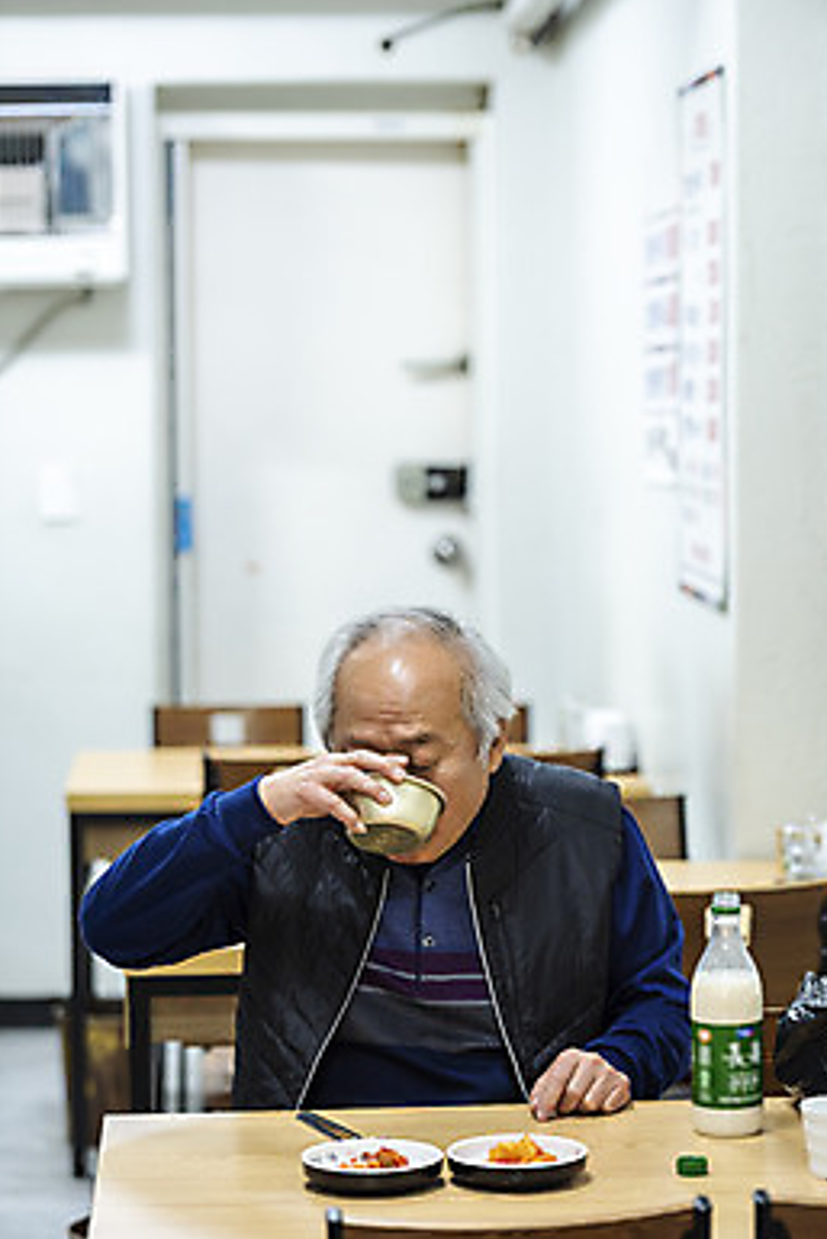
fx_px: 3649
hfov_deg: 12.9
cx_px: 423
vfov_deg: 19.3
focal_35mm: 106
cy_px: 611
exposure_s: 1/125
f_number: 2.8
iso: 640
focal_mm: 102
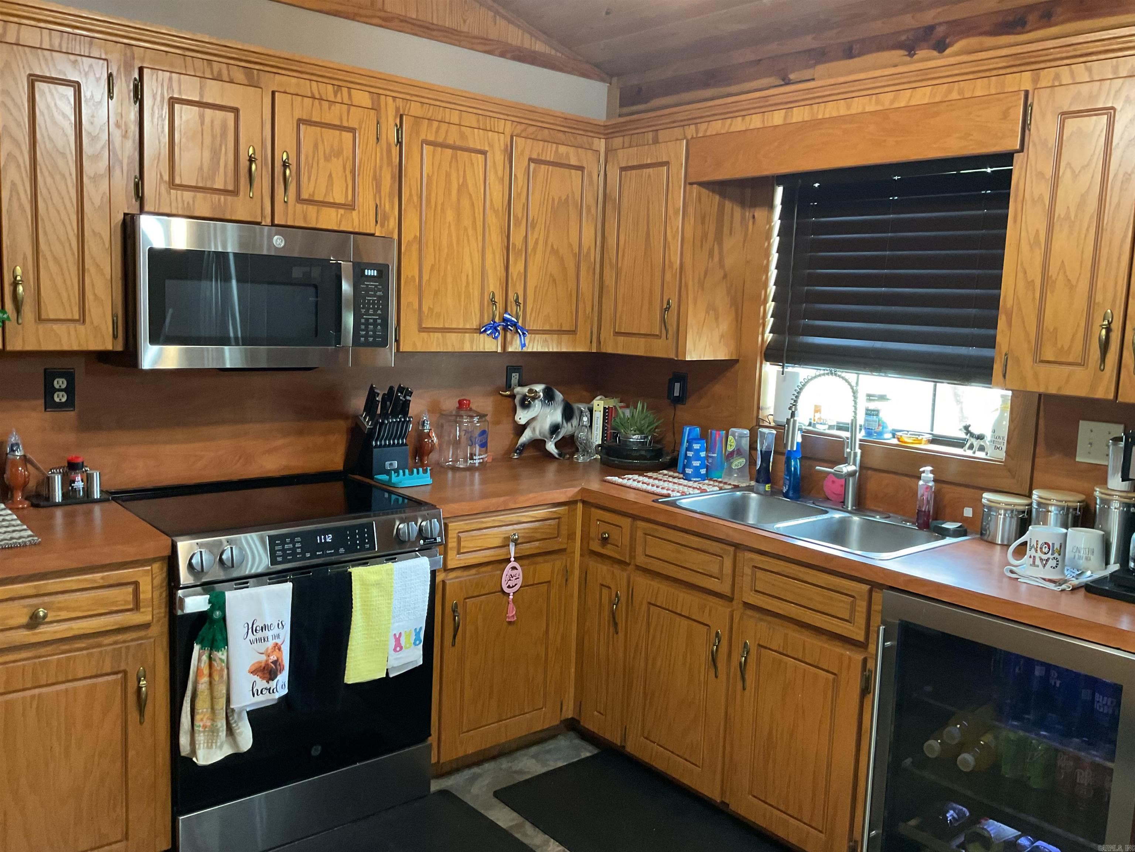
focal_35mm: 29
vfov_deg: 48.2
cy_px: 426
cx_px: 568
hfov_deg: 61.7
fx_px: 951
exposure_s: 1/40
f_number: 1.8
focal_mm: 3
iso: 250
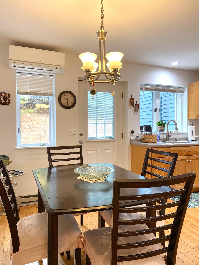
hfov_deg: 53.1
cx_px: 100
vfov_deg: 67.3
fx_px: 199
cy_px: 132
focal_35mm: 26
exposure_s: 1/60
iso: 64
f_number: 1.8
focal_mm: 4.25
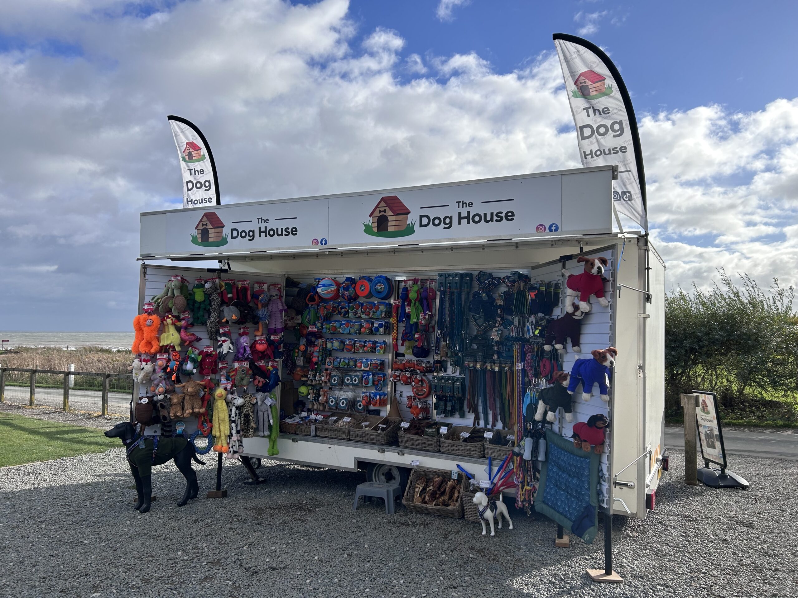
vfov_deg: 53.1
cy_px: 299
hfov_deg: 67.3
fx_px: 599
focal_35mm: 26
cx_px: 399
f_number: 1.5
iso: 50
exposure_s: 1/5319
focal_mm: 5.7
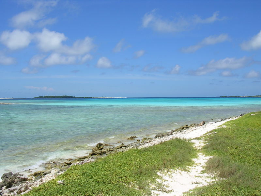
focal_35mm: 38
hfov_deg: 49.0
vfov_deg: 37.7
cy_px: 98
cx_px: 130
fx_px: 287
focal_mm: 5.8
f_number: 5.6
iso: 50
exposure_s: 1/416
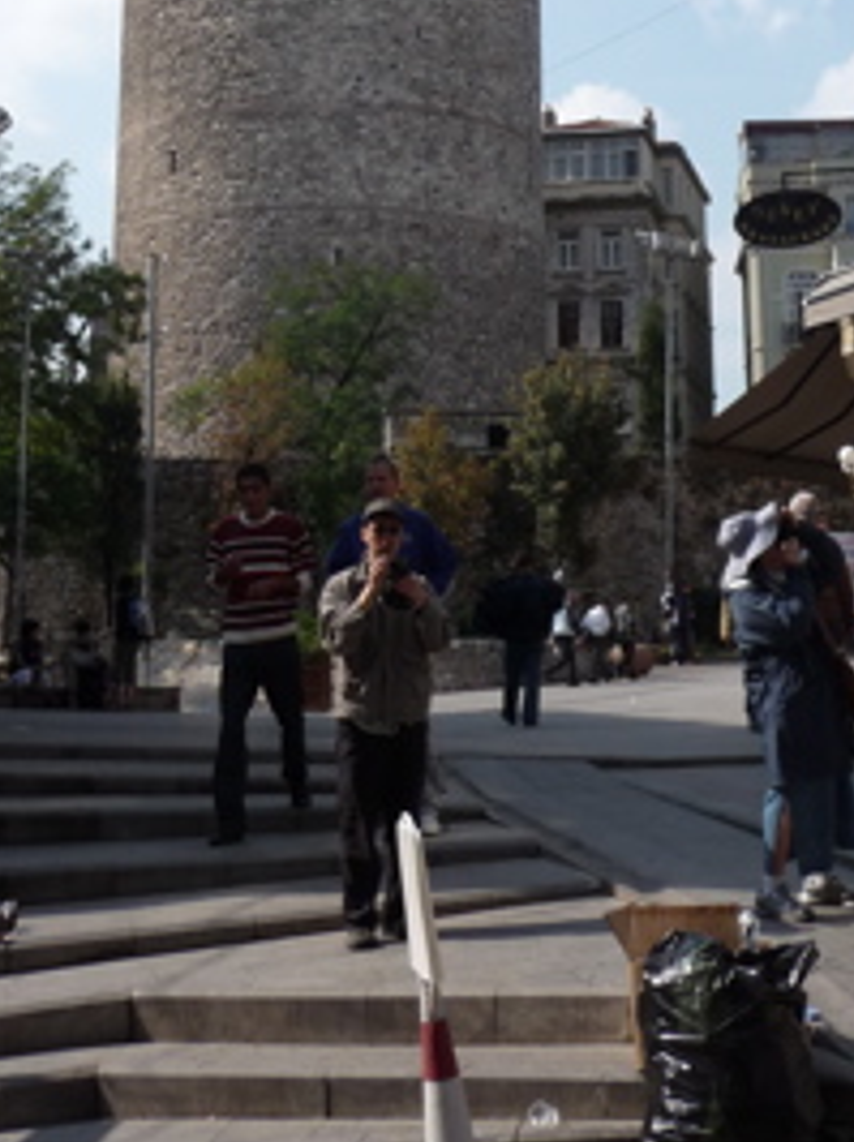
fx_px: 2142
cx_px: 534
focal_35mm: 65
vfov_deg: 28.4
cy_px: 60
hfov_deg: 22.5
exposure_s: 1/1000
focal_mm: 5.6
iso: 100
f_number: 3.6
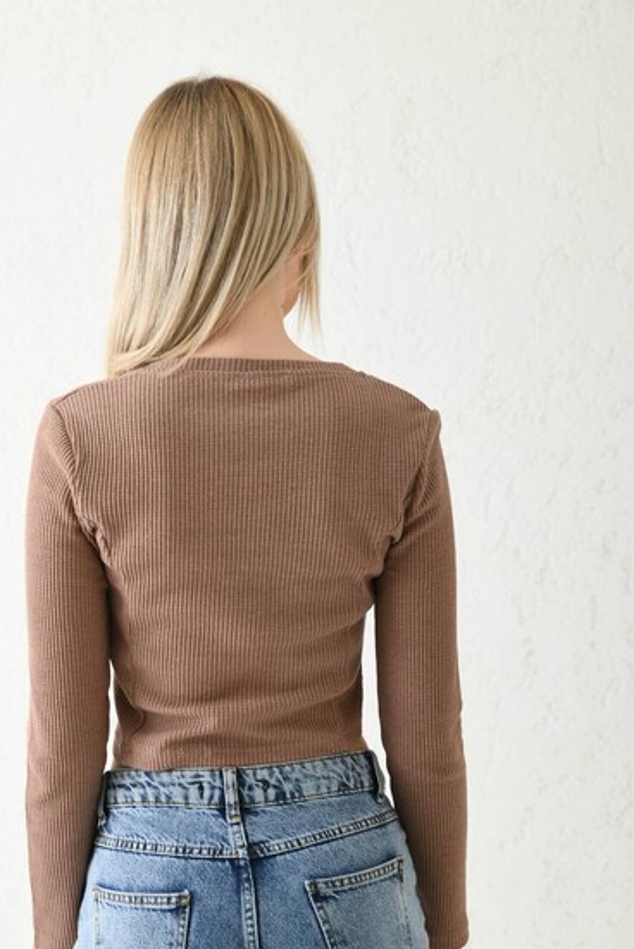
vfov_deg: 29.5
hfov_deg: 20.0
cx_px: 229
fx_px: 1794
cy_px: 618
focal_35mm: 68
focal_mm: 50
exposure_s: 1/160
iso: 100
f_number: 5.6
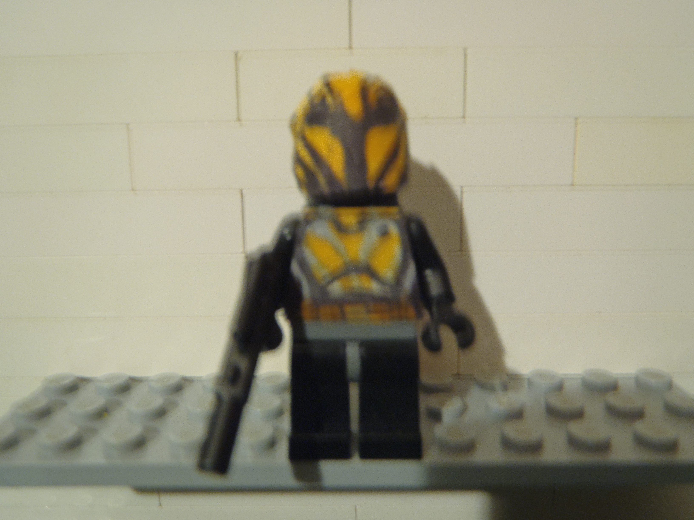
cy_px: 260
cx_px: 347
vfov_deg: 49.7
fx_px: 561
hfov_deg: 63.4
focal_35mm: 28
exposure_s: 1/2
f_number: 3.5
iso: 160
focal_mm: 5
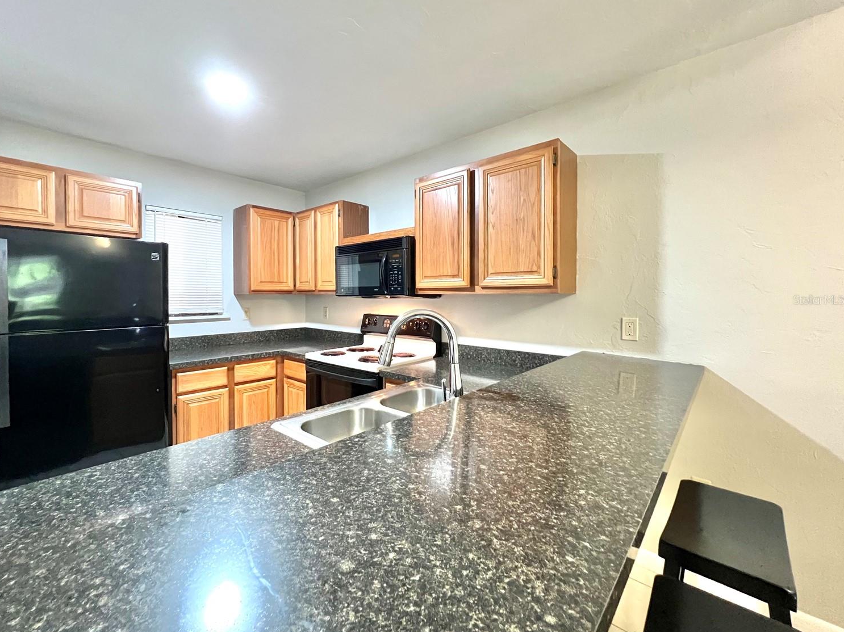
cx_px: 392
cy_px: 300
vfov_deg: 85.6
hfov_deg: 101.9
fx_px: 341
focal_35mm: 14
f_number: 1.8
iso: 800
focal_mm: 1.57
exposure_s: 1/40
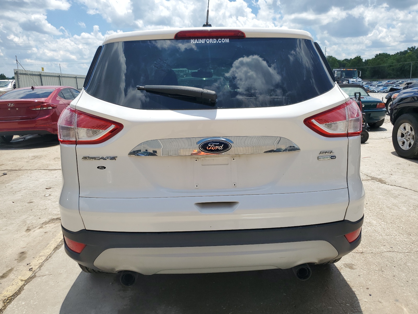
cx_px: 209
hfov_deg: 67.3
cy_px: 157
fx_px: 314
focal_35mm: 26
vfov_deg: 53.1
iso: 50
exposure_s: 1/5000
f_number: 1.5
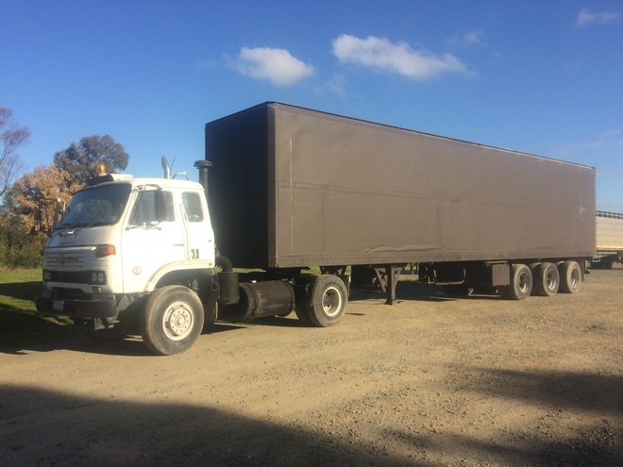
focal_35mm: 29
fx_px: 522
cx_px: 312
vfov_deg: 48.2
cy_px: 234
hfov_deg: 61.7
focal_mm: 4.15
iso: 32
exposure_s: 1/1466
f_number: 2.2
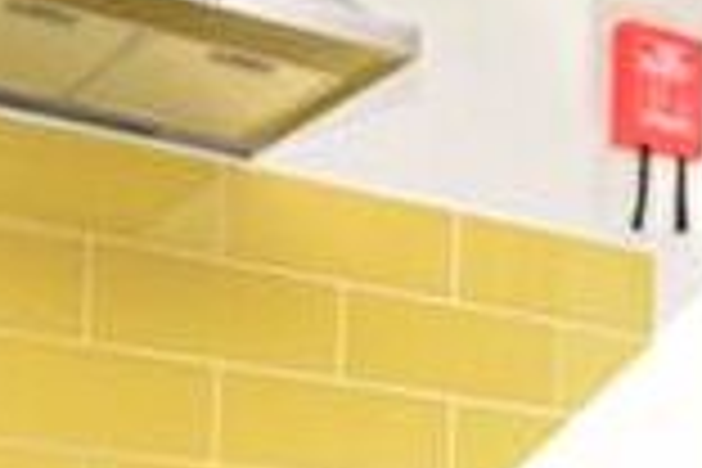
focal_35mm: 87
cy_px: 760
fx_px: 1701
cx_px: 468
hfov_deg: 23.2
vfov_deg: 14.3
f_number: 5.6
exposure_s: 1/125
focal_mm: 13
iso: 400
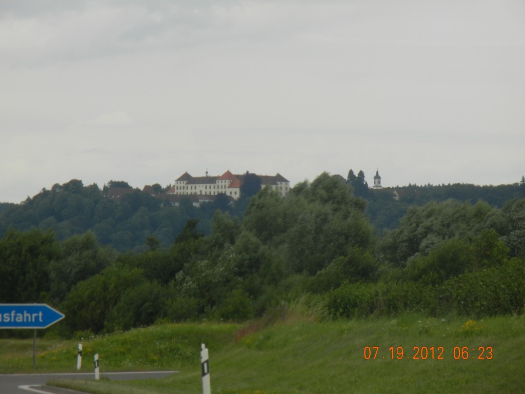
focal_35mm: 300
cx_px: 262
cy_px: 197
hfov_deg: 6.6
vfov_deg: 5.0
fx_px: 4550
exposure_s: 1/418
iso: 160
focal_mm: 54
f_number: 5.6
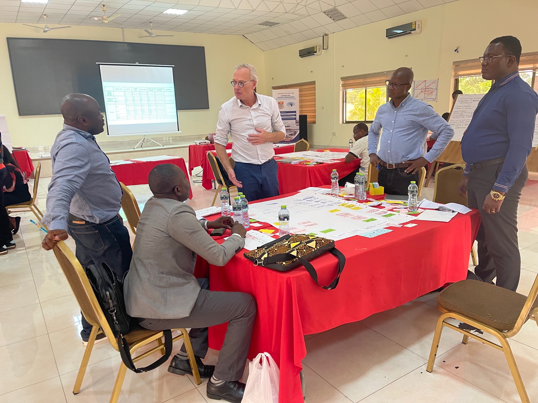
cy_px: 202
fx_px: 404
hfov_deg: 67.3
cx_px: 269
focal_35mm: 26
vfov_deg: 53.1
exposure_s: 1/50
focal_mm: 5.1
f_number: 1.6
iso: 250
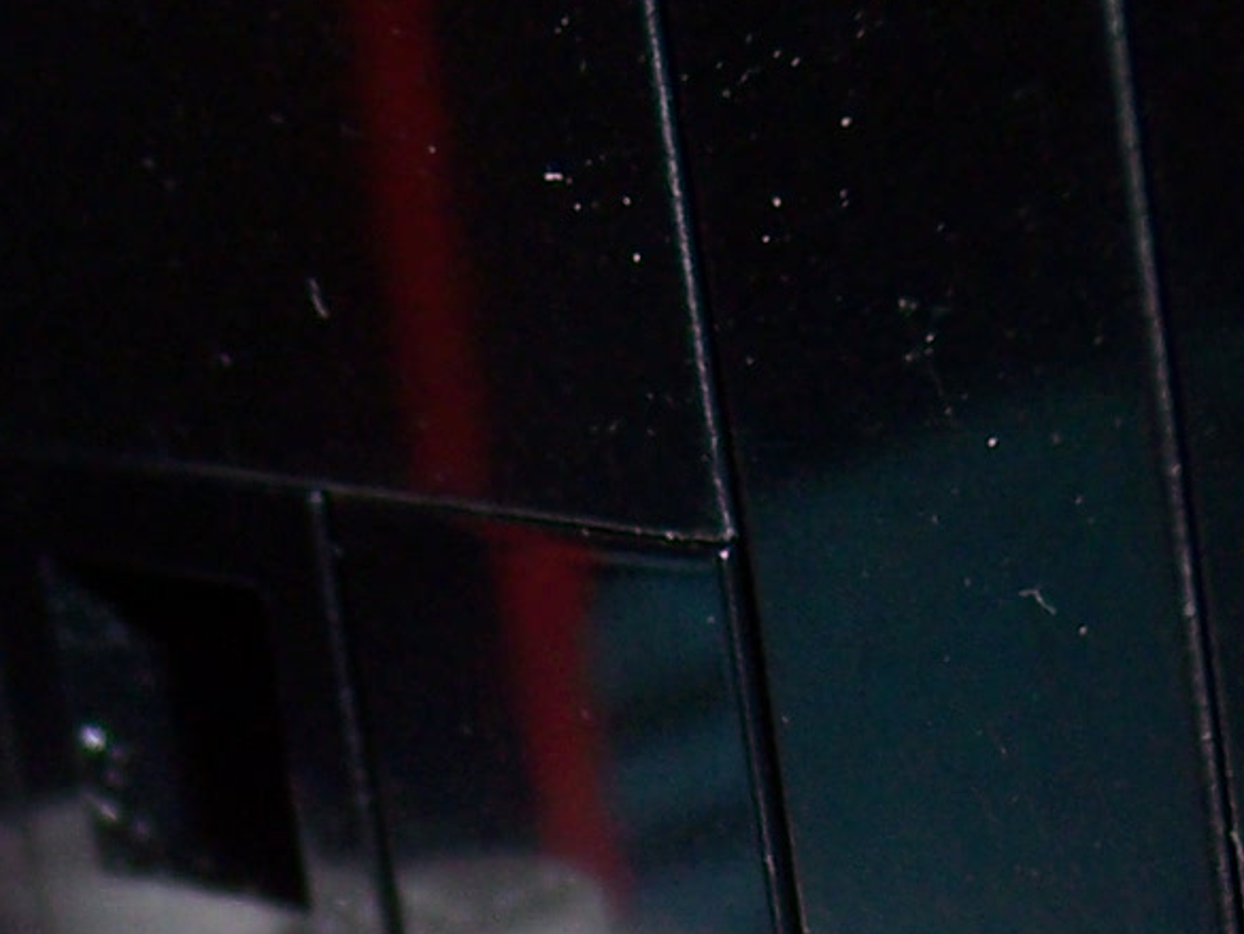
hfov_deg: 9.0
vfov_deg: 6.7
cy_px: 1655
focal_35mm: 218
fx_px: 7836
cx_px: 100
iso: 80
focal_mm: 7.5
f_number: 3.1
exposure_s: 1/60
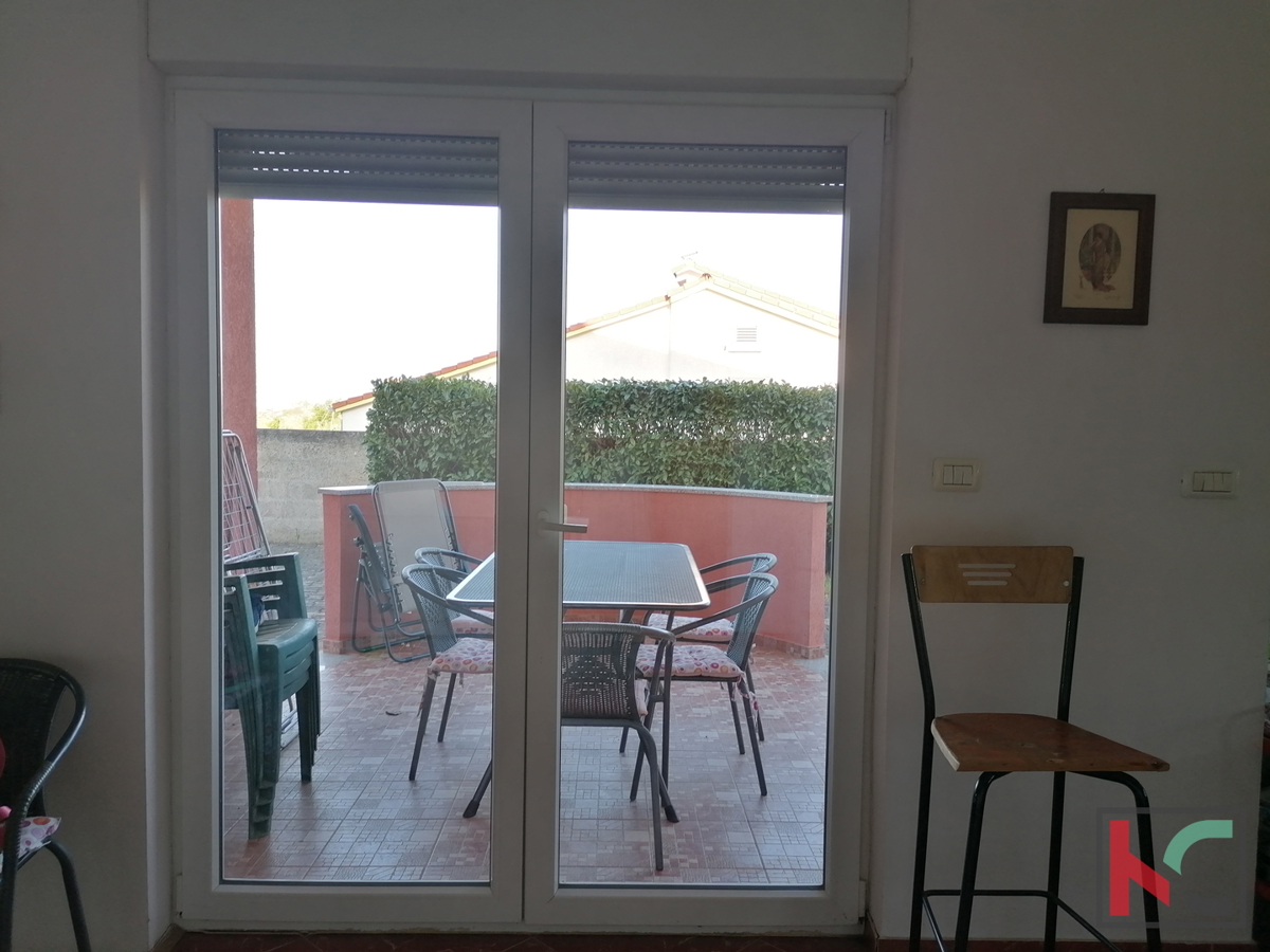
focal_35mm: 27
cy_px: 476
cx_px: 635
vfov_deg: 51.4
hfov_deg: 65.3
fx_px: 991
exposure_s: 1/100
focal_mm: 4.75
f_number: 1.8
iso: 50
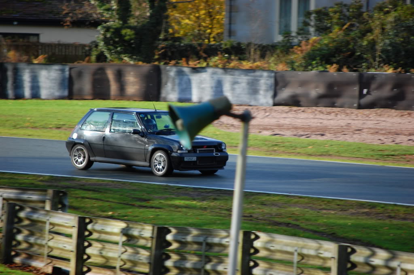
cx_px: 207
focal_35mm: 300
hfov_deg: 6.9
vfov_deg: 4.6
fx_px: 3447
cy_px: 138
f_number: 5.6
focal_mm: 200
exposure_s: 1/250
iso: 200
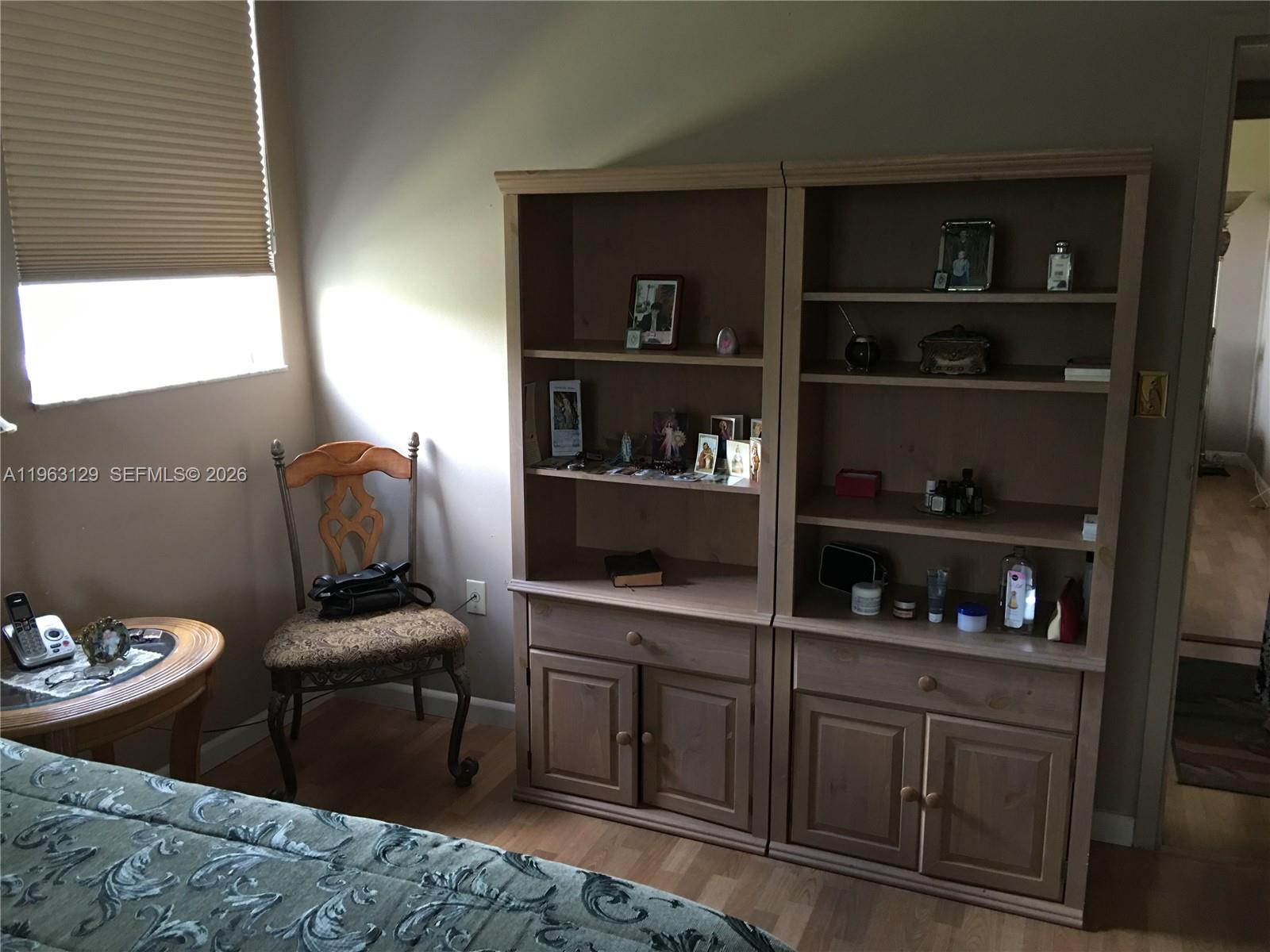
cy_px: 476
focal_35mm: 29
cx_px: 635
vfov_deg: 48.2
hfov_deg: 61.7
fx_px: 1064
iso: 80
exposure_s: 1/10
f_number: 2.2
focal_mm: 4.15
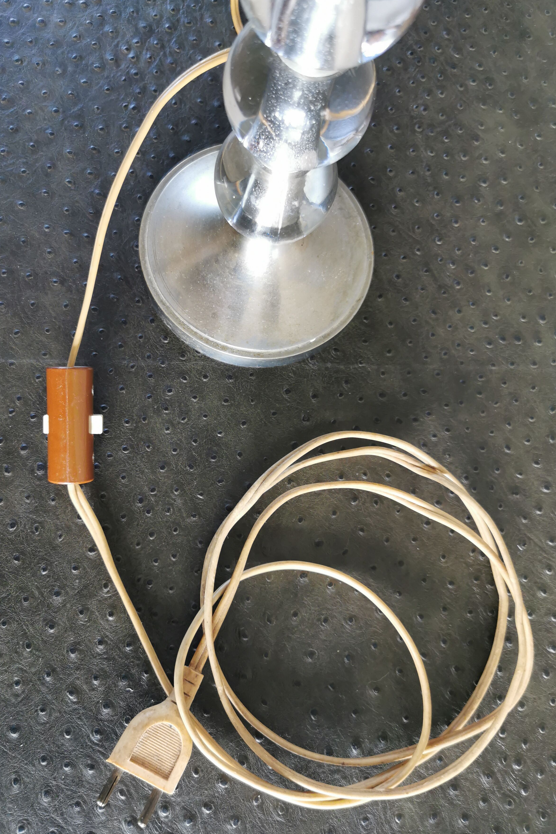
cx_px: 241
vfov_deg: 63.7
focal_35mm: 29
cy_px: 413
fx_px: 672
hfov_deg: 44.9
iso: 125
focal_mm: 5.56
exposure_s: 1/60
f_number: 1.6
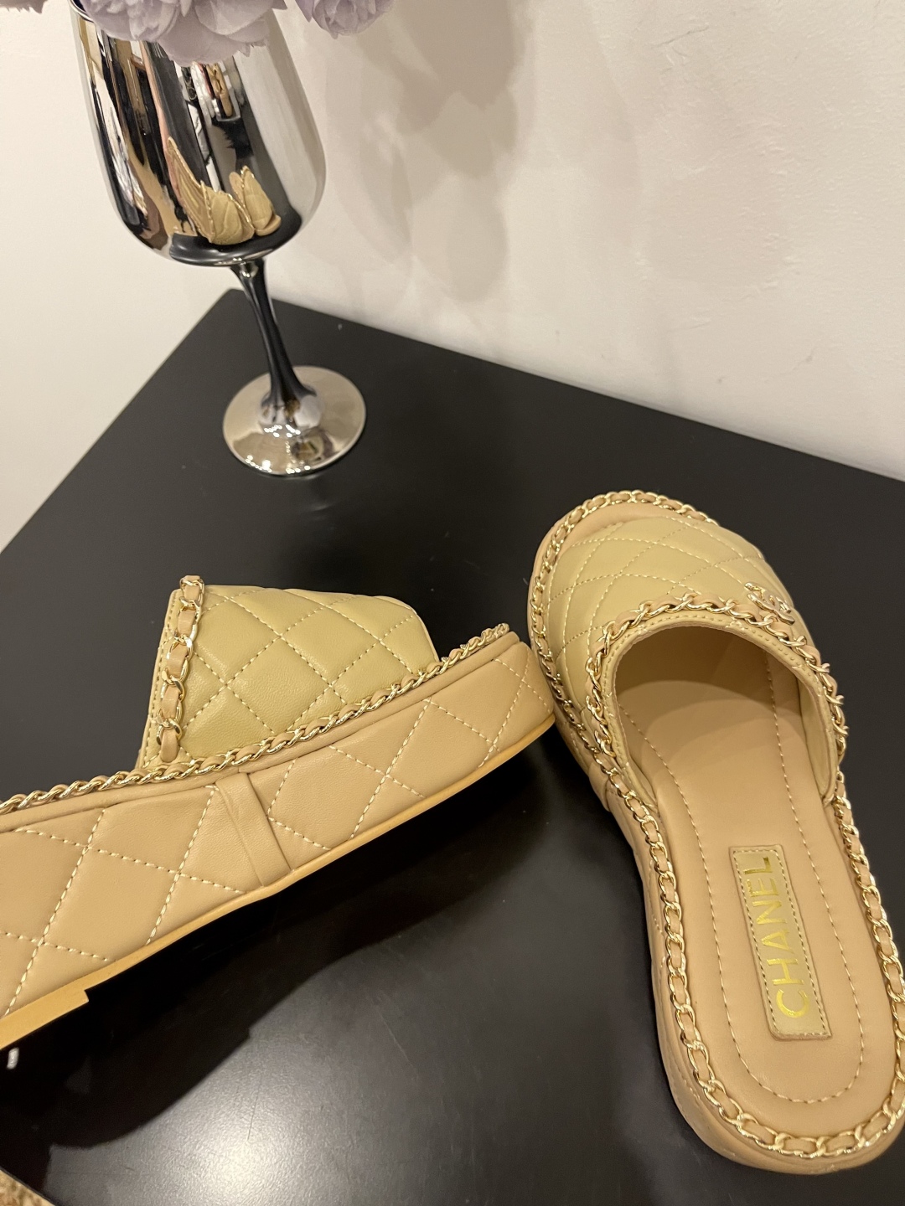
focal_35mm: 26
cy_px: 603
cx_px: 452
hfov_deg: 53.1
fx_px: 906
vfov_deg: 67.3
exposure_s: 1/60
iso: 400
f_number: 1.6
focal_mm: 5.1
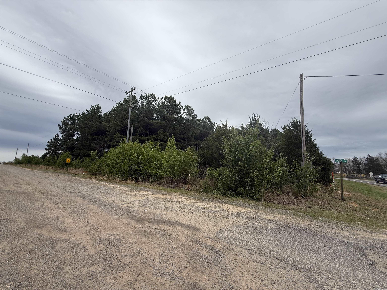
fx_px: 157
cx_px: 194
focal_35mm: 14
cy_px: 145
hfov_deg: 102.1
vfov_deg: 85.7
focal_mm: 2.22
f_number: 2.2
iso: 50
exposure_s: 1/472
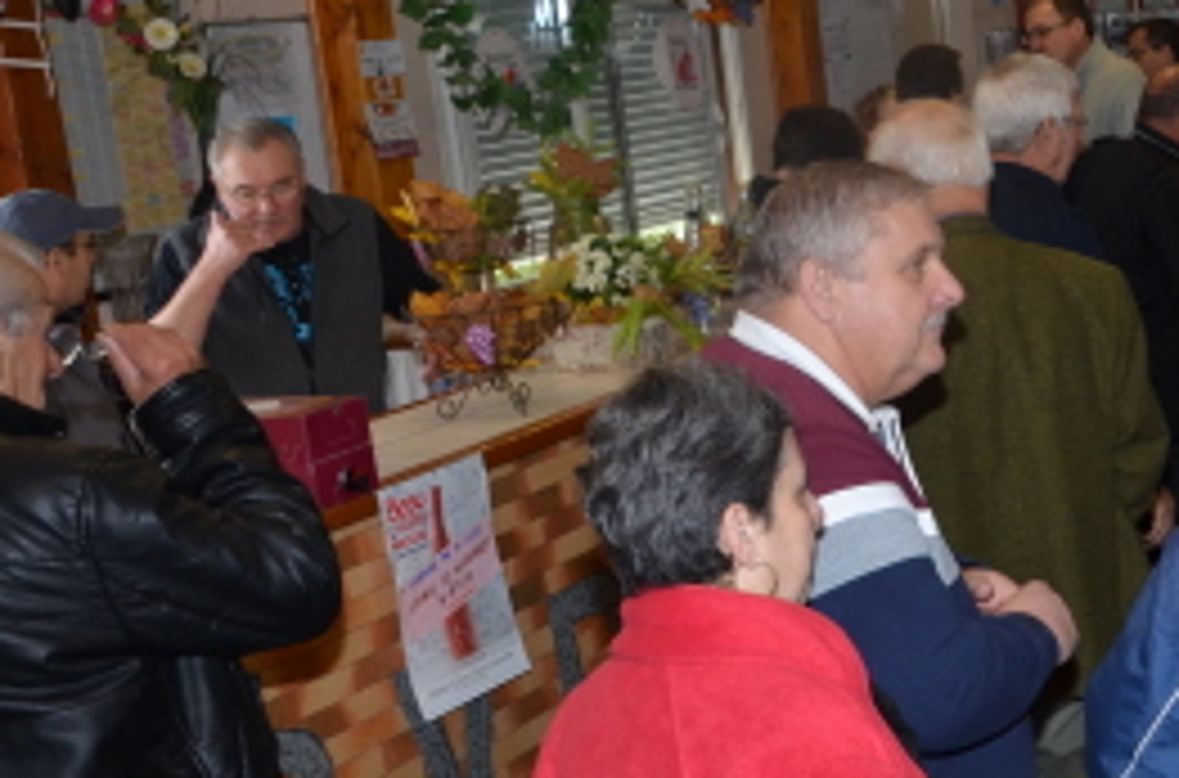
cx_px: 1422
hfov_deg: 27.0
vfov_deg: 20.5
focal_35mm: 66
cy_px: 396
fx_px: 2155
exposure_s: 1/60
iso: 320
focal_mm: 18
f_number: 5.6
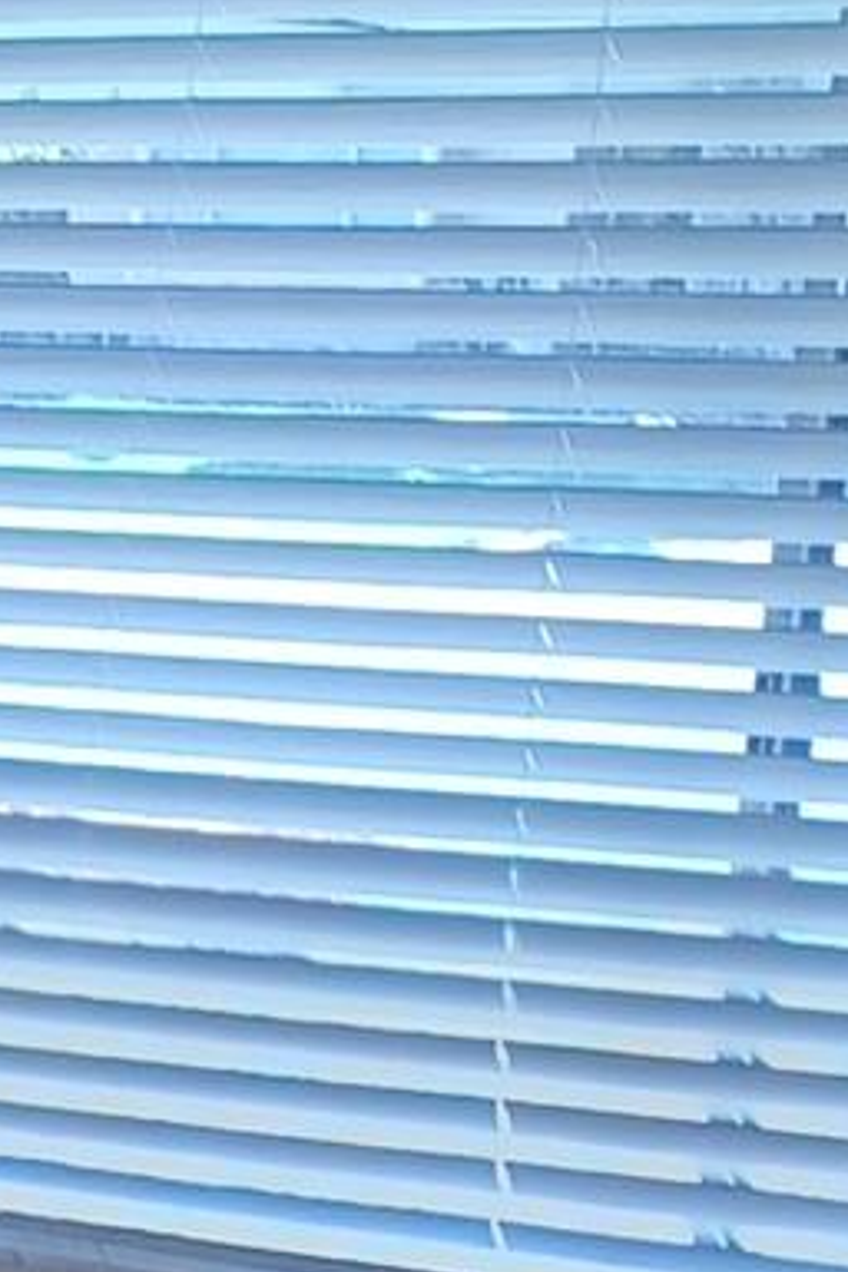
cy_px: 2047
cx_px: -1418
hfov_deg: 7.9
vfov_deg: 12.4
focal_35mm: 156
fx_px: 5512
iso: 160
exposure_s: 1/60
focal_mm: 4.6
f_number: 1.8
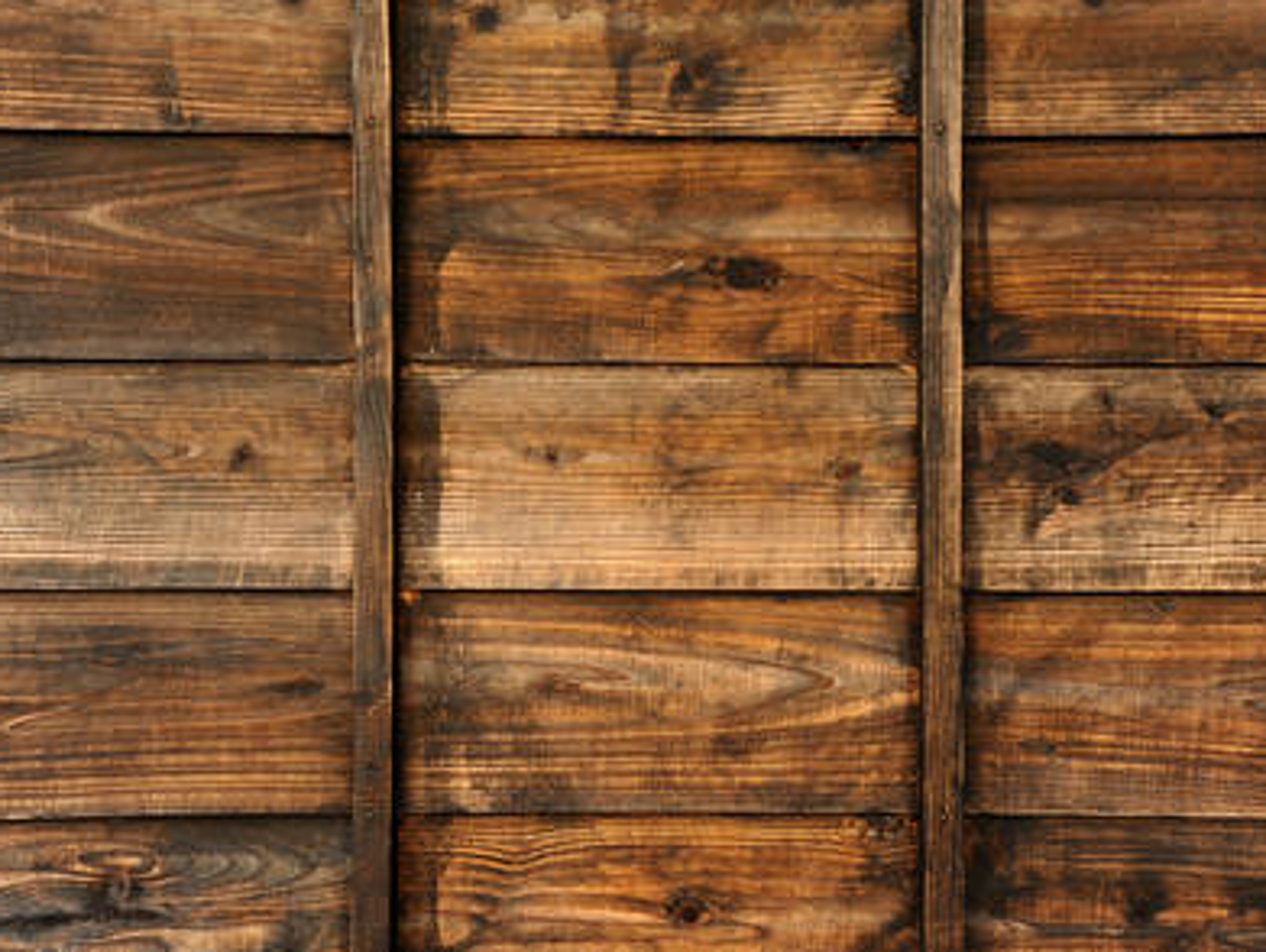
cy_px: 474
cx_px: 661
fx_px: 1940
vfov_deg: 27.6
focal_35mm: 53
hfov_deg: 36.1
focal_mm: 48
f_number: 5
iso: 400
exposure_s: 1/125
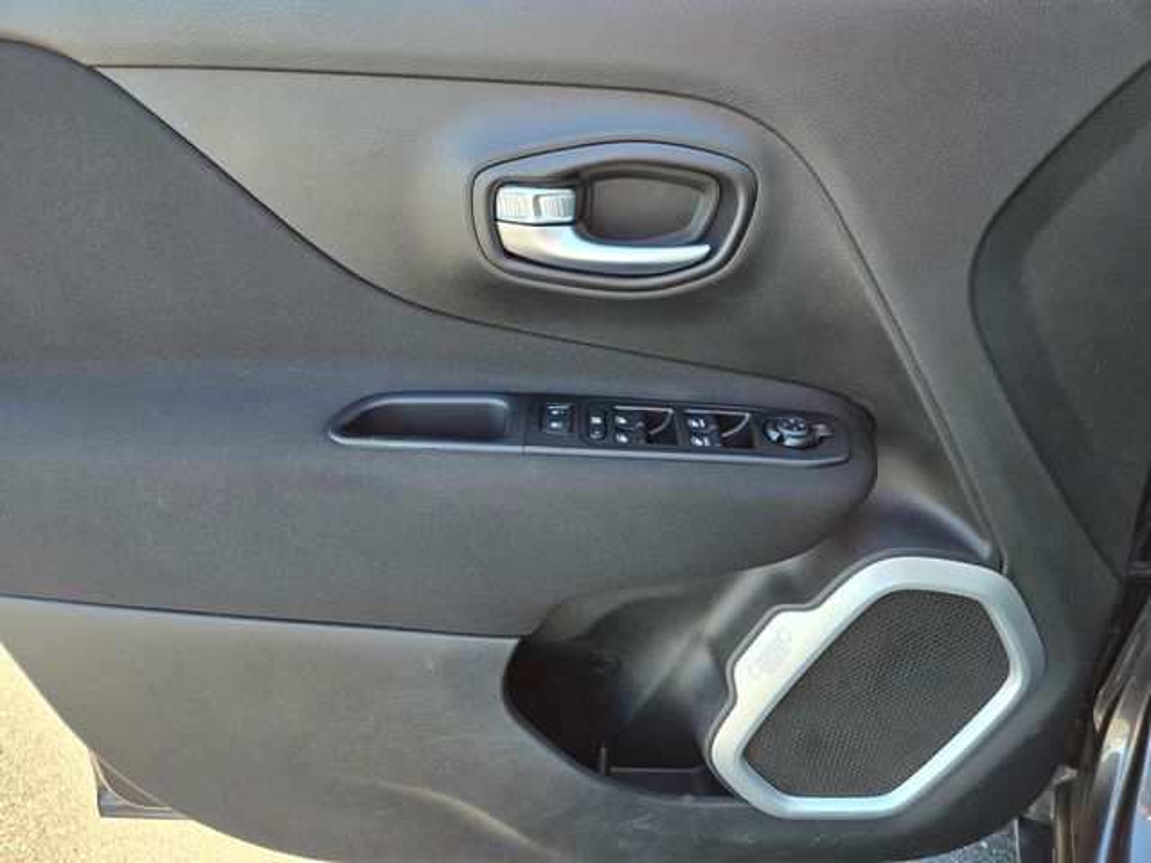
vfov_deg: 58.9
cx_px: 576
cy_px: 432
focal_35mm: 23
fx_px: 765
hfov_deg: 73.9
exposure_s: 1/180
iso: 100
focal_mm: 5.4
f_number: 1.8
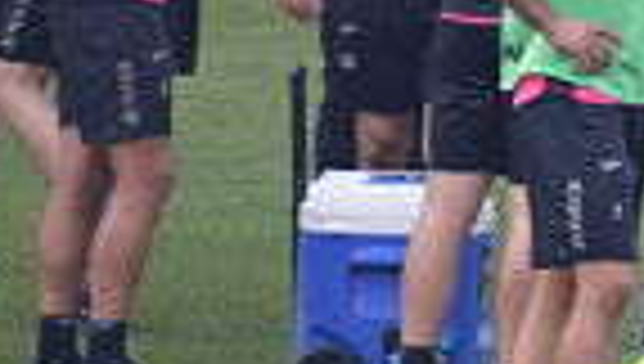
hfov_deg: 1.6
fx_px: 22510
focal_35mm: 1316
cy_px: -54
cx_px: 585
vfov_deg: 0.9
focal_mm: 300
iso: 450
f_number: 5.6
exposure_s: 1/500
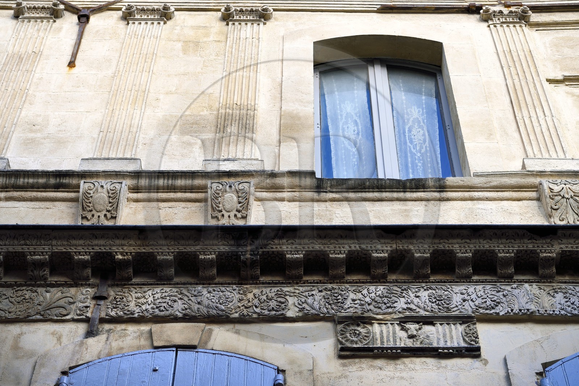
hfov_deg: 28.8
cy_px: 193
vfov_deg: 19.4
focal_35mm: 70
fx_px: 1126
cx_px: 290
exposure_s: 1/200
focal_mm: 70
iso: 200
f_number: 8
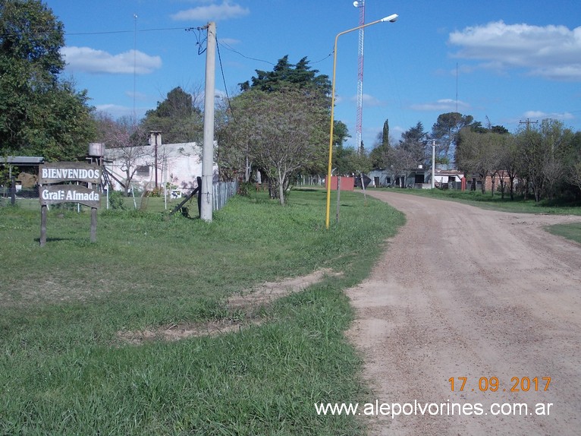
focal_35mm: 51
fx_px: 856
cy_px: 218
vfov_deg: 28.5
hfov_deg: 37.5
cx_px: 290
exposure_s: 1/320
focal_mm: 7.2
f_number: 7.2
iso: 80
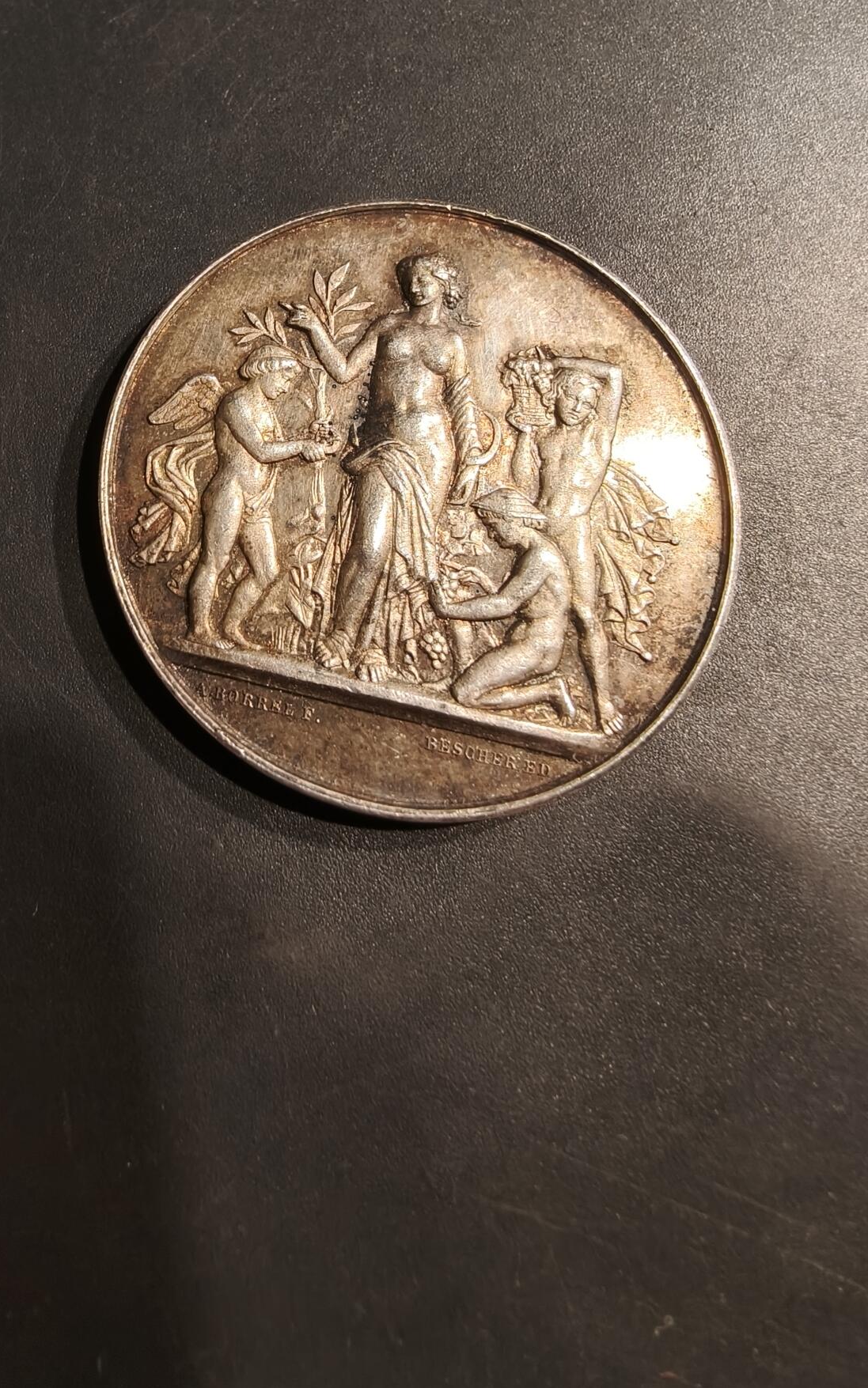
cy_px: 686
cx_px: 427
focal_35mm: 25
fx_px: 946
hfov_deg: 49.3
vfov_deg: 72.5
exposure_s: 1/100
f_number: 2
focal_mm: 2.32
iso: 160
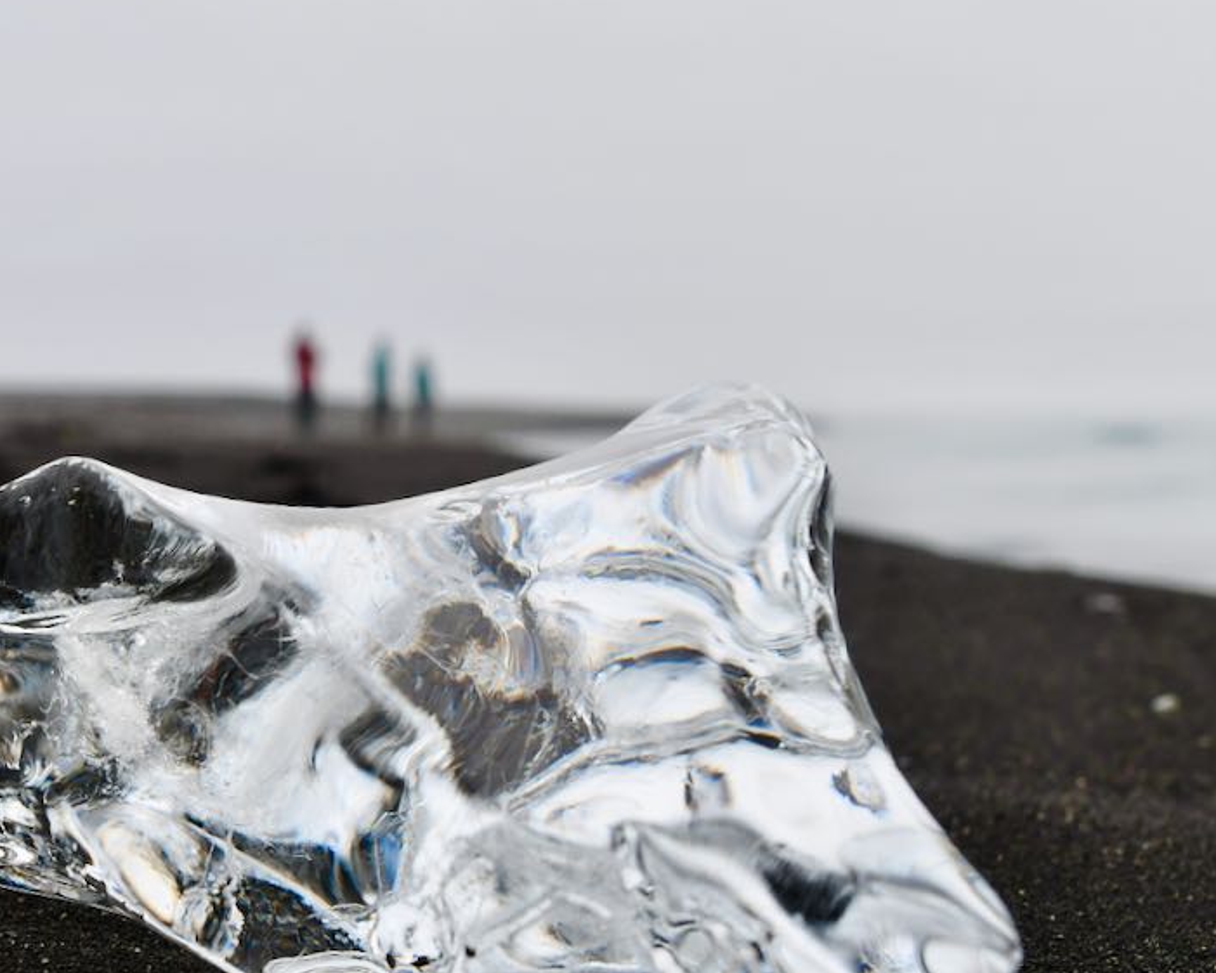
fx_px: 1908
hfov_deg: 34.6
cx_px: 312
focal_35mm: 53
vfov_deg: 28.6
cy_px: 531
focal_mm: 24
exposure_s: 1/250
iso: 400
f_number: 4.5
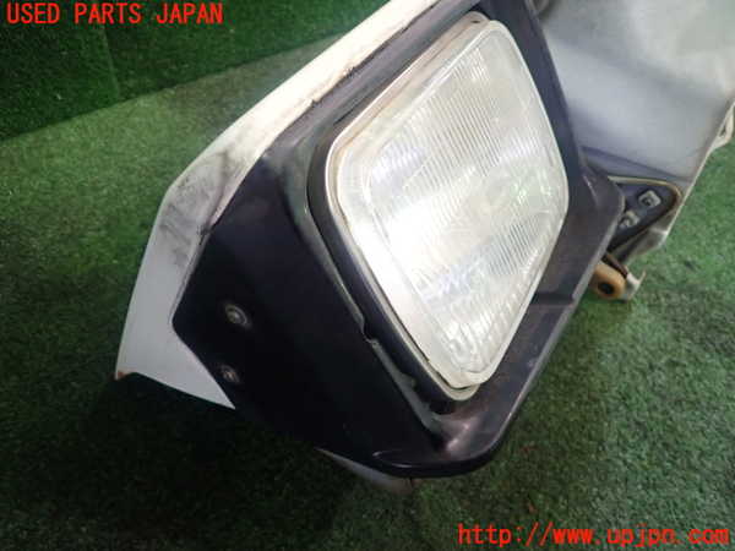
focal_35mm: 25
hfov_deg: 69.4
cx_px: 368
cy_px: 276
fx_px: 531
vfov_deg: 54.9
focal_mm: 4.5
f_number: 2
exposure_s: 1/30
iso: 400
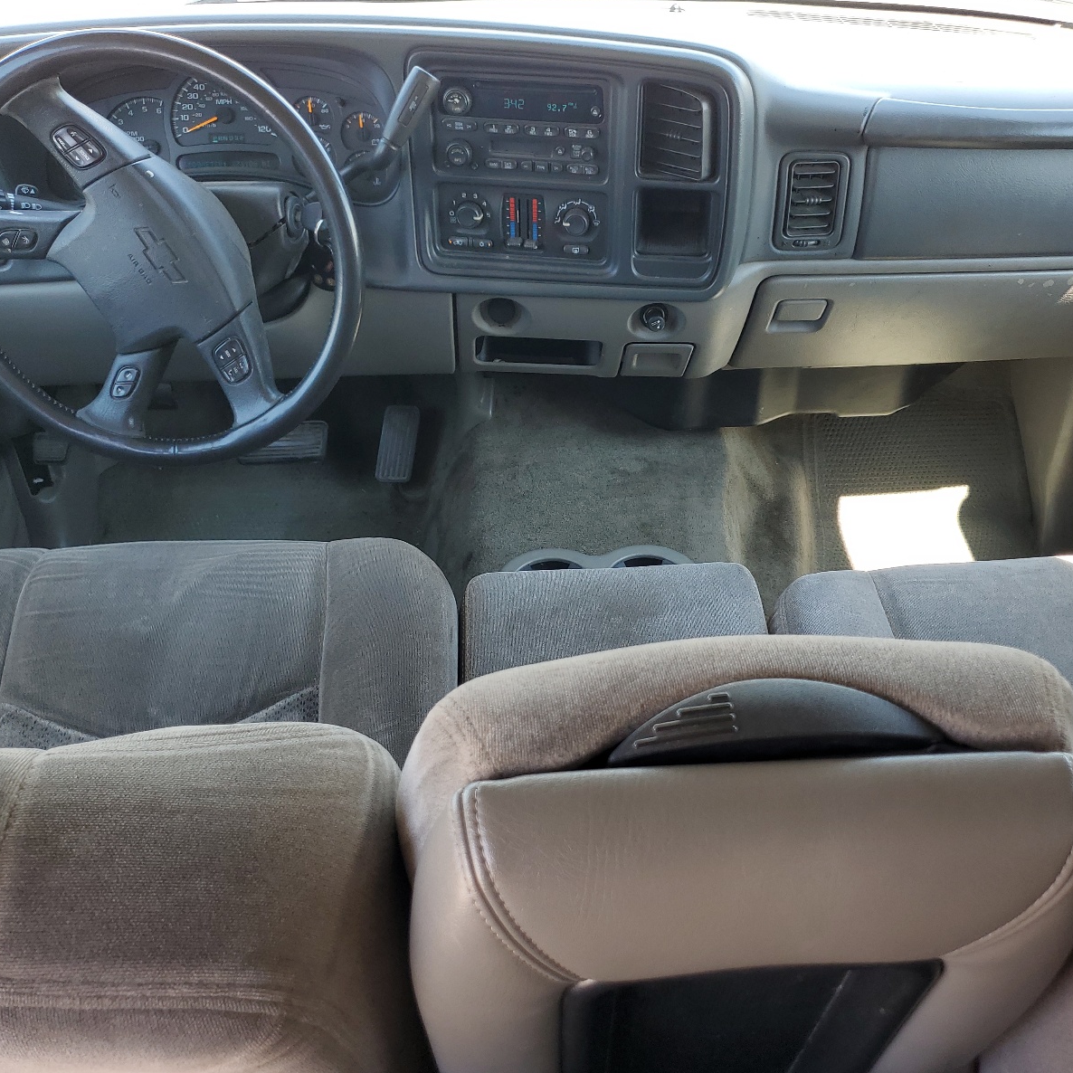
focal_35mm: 31
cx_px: 591
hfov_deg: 52.4
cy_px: 537
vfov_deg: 52.5
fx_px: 1087
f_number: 1.5
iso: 50
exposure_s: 1/159
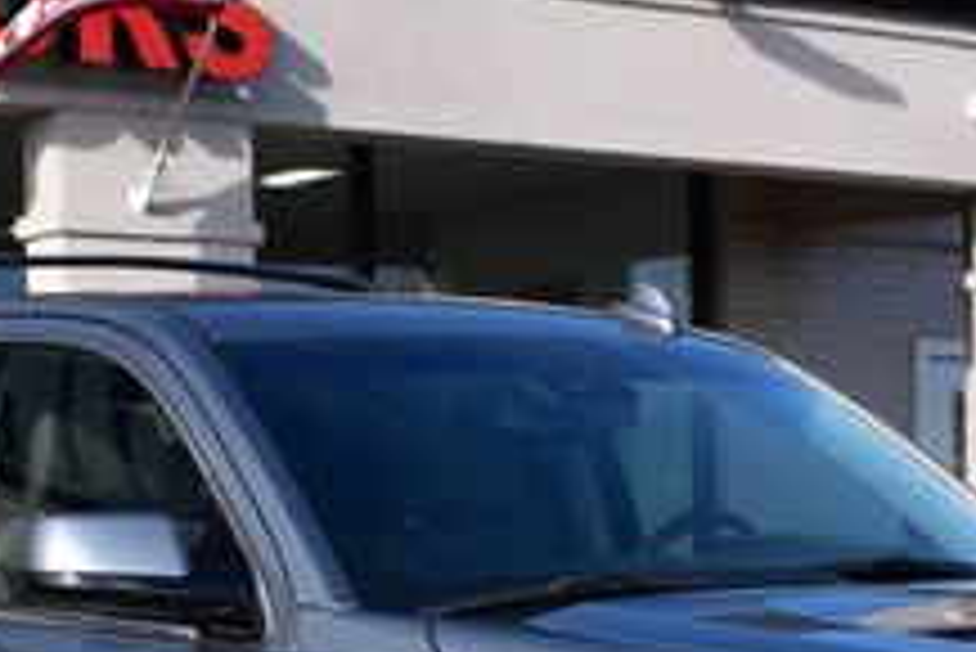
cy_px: 773
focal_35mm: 110
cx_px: 405
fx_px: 2997
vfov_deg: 12.2
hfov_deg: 18.5
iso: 400
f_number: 11
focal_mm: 25
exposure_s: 1/500
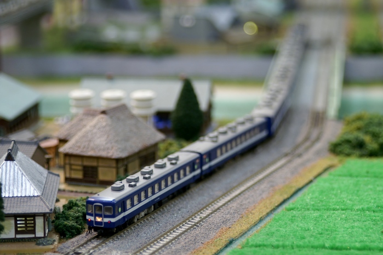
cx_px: 192
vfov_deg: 10.7
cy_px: 128
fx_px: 1355
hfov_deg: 16.1
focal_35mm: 128
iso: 320
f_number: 4.5
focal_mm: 85
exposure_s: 1/45
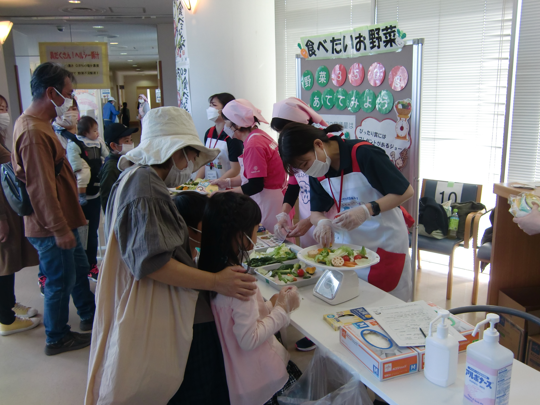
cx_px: 270
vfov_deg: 42.9
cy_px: 202
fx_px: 515
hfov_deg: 55.4
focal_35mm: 33
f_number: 2.7
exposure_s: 1/60
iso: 160
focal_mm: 5.8
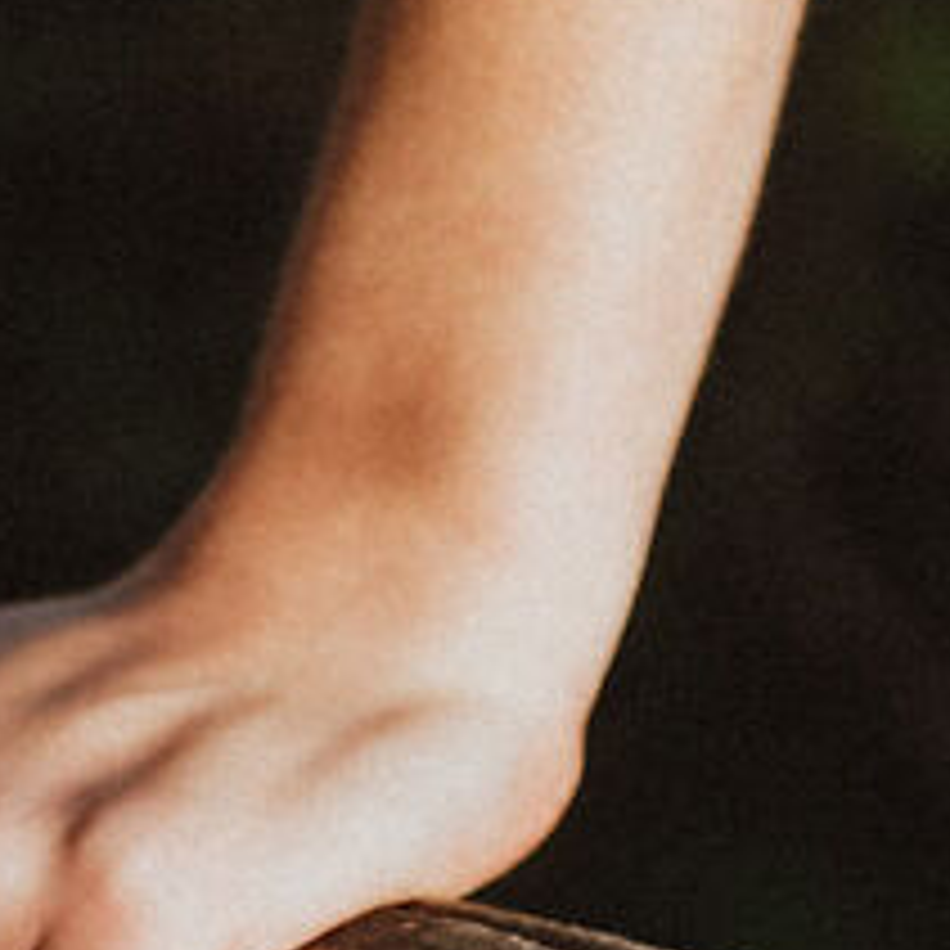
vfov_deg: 2.1
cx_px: -714
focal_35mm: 823
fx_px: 25554
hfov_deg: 2.1
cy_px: -2589
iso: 100
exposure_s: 1/8000
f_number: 1.8
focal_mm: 85
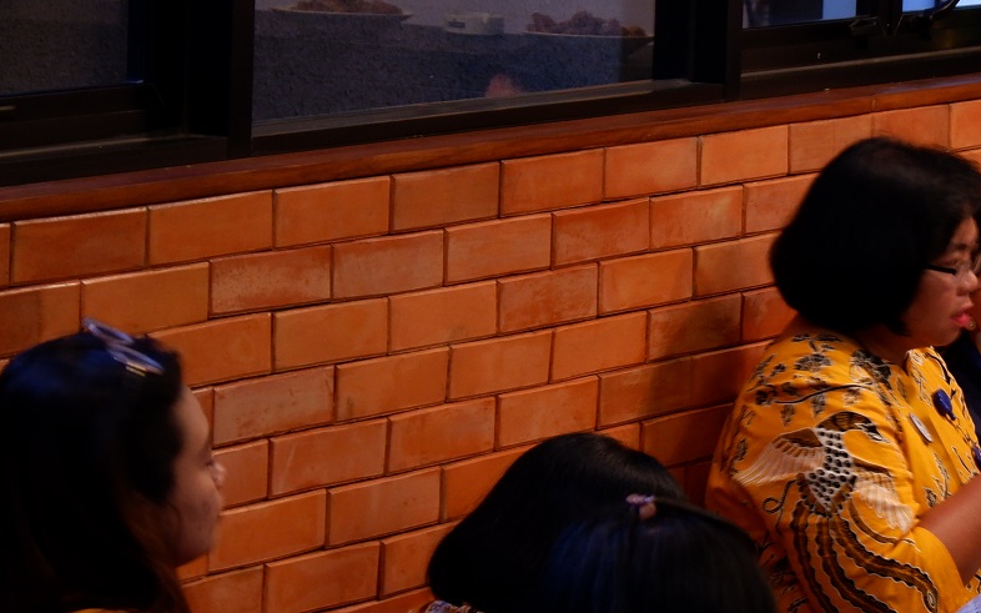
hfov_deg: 9.8
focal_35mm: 213
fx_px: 5694
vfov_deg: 6.2
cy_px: 283
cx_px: 865
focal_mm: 55
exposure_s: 1/10
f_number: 4.5
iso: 640
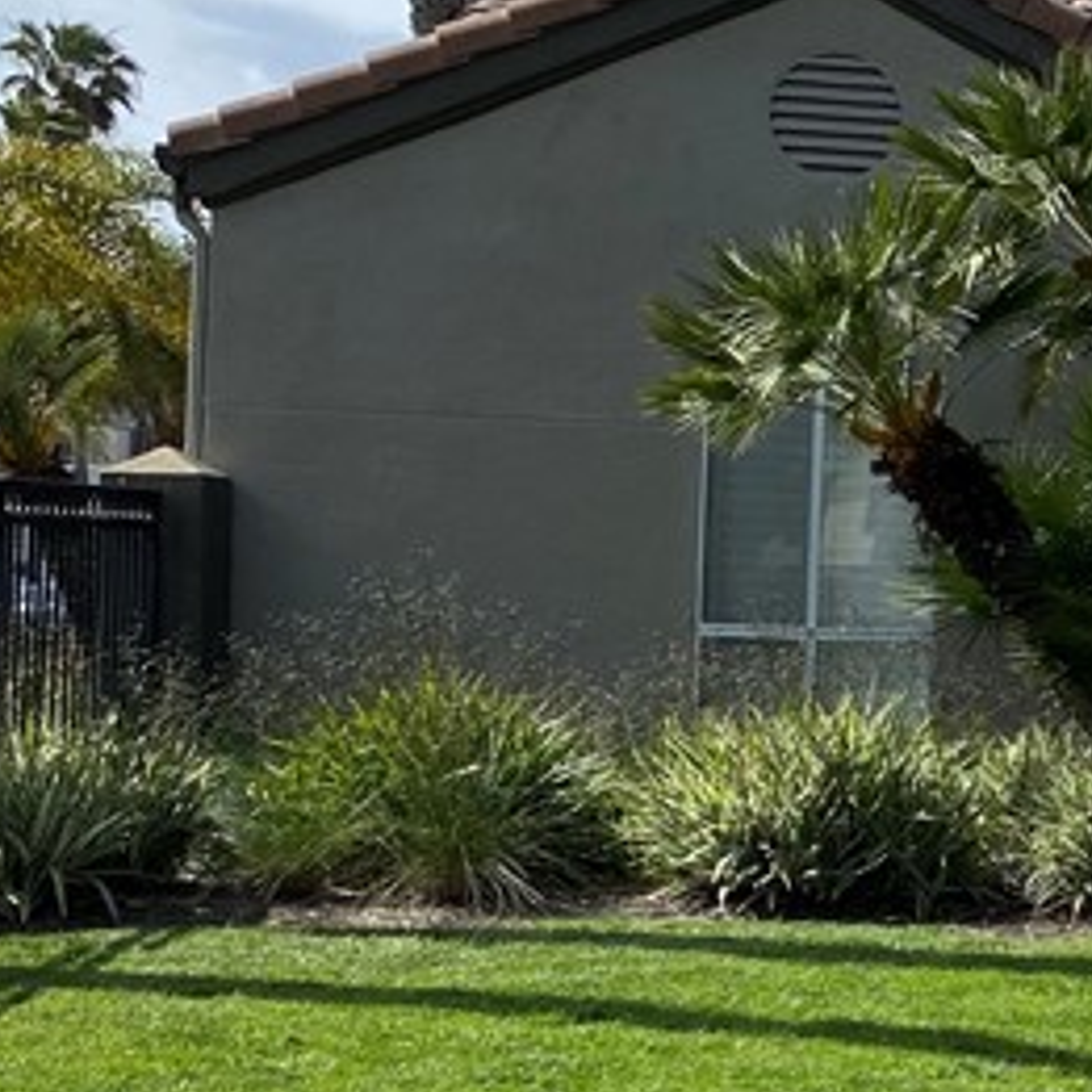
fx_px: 3212
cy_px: 628
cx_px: 1941
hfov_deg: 16.3
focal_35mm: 90
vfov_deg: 19.3
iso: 32
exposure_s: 1/3300
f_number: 1.8
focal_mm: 4.25
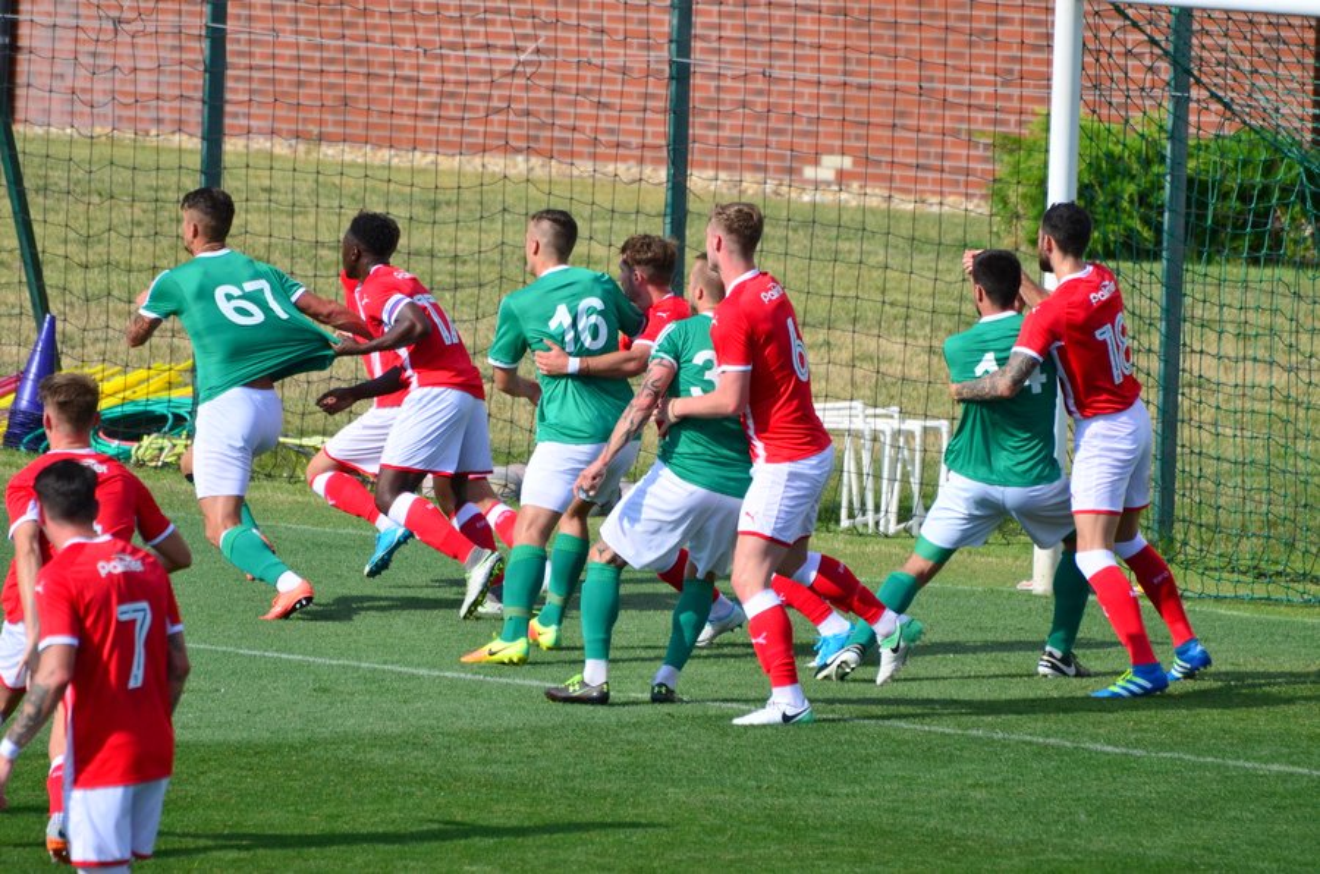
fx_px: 16465
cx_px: 660
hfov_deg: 4.6
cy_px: 437
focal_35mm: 450
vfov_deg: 3.0
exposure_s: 1/1600
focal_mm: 300
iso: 320
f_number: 5.6
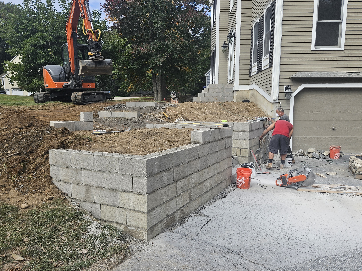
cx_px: 193
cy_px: 146
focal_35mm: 28
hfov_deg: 63.4
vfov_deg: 49.7
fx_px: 293
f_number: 1.8
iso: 25
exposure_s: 1/1228
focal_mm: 5.4
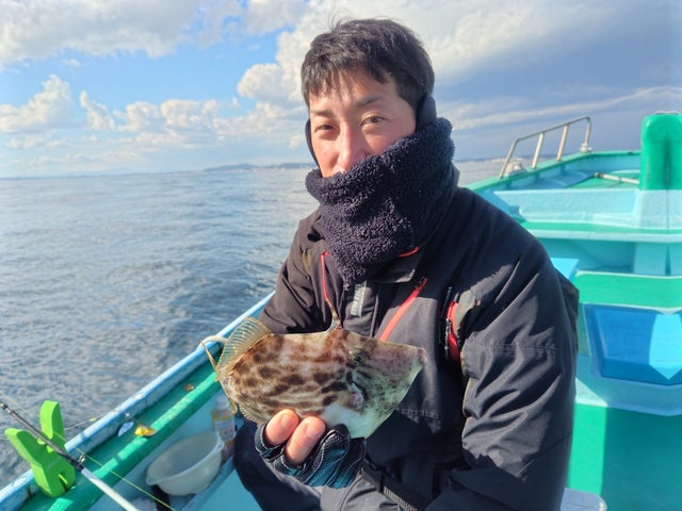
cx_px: 341
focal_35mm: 23
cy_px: 256
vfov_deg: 58.9
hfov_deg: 73.9
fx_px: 453
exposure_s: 1/773
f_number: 1.9
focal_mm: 5.6
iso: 50
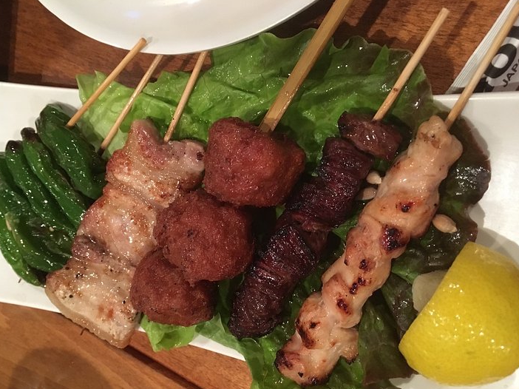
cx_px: 245
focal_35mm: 31
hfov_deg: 58.3
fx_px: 465
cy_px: 204
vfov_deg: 45.4
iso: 320
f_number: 2.2
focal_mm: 4.15
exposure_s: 1/15
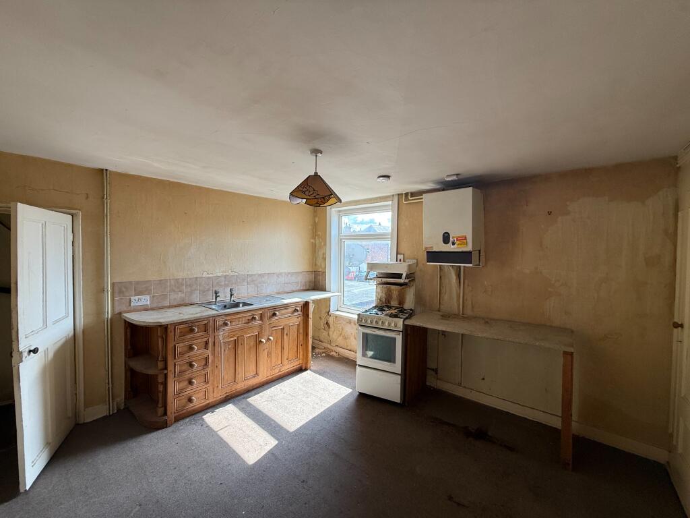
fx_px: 279
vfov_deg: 85.7
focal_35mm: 14
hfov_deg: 102.1
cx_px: 345
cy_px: 259
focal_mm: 2.22
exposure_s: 1/160
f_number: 2.2
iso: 64
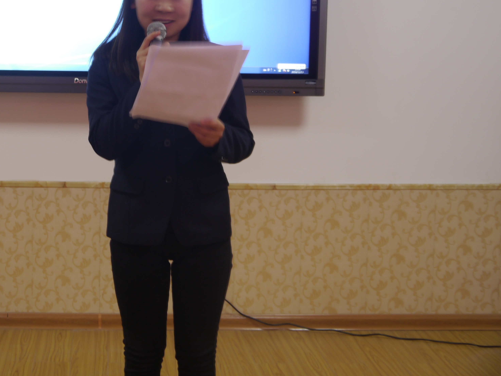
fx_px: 898
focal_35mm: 62
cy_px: 86
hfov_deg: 30.6
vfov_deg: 23.4
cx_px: 113
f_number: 4.2
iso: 160
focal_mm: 20
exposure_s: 1/6
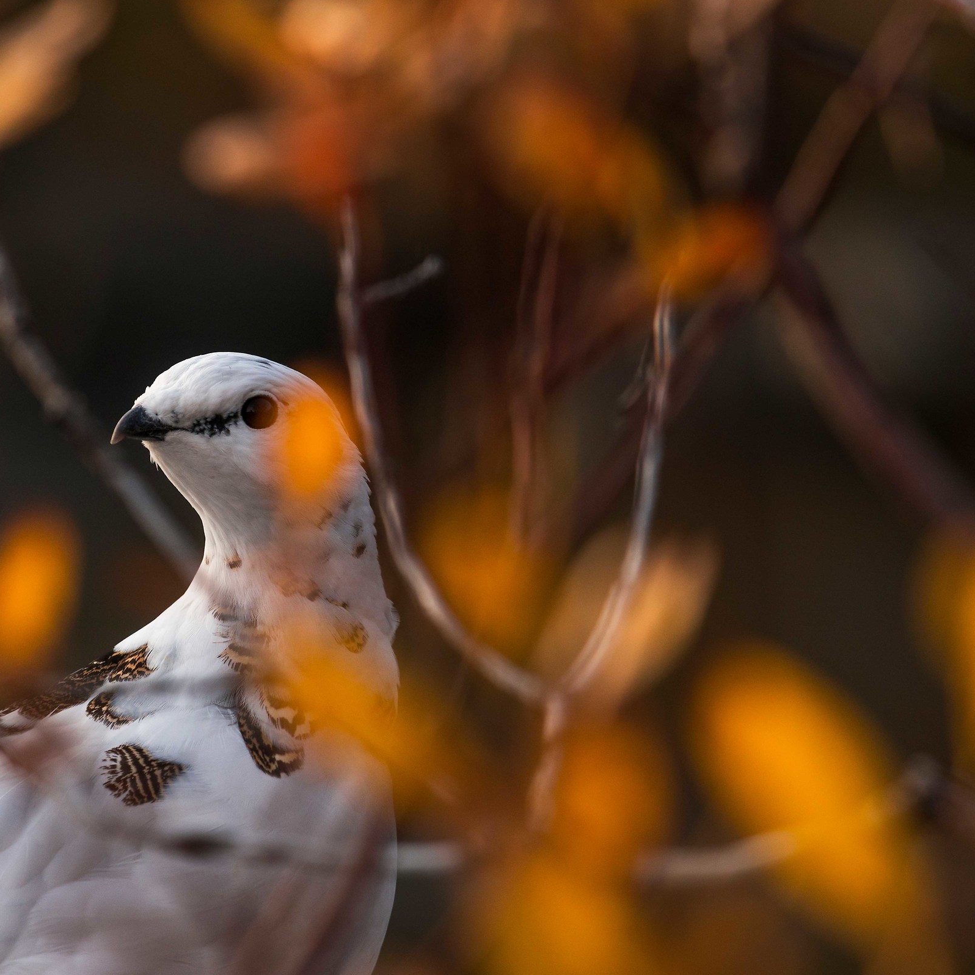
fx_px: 18323
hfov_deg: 3.0
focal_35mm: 575
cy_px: 488
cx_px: 263
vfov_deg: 3.0
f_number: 5.6
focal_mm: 300
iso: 400
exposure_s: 1/1250
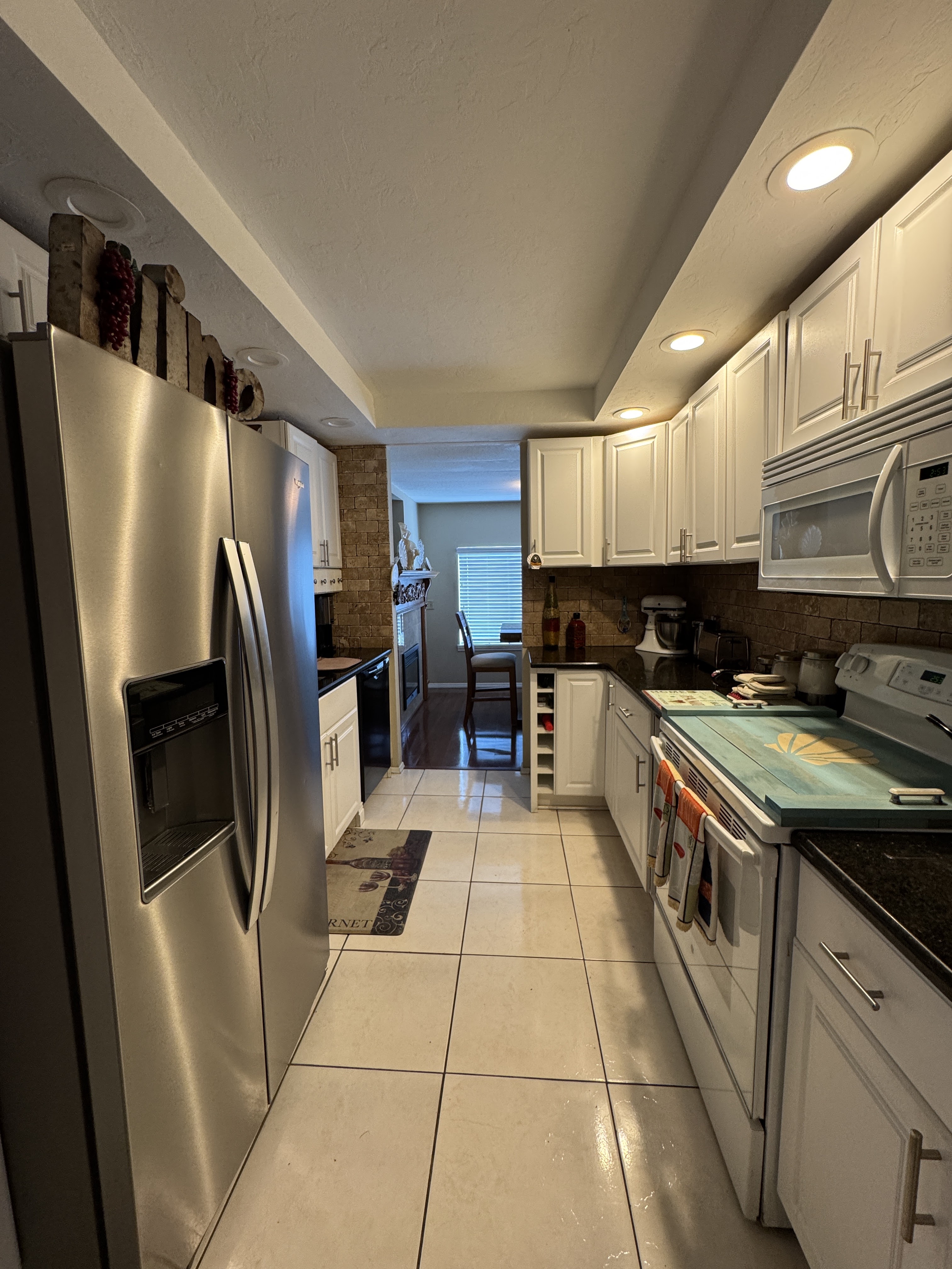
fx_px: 513
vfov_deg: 102.1
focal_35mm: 14
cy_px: 634
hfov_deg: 85.7
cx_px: 476
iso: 160
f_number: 2.2
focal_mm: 2.22
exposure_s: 1/60
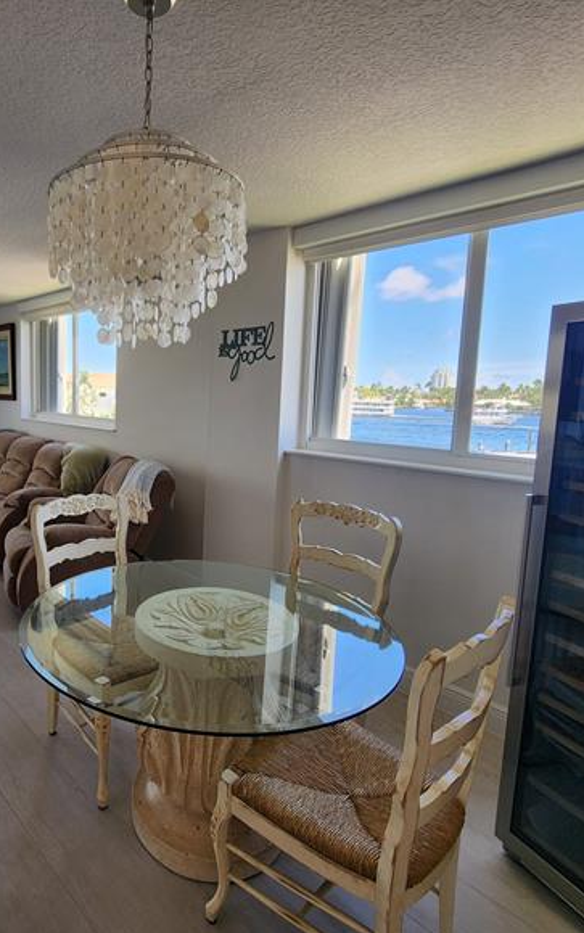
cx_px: 162
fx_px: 483
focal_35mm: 19
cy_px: 470
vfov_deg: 88.0
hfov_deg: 59.7
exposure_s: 1/132
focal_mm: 2.2
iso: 50
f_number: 2.2
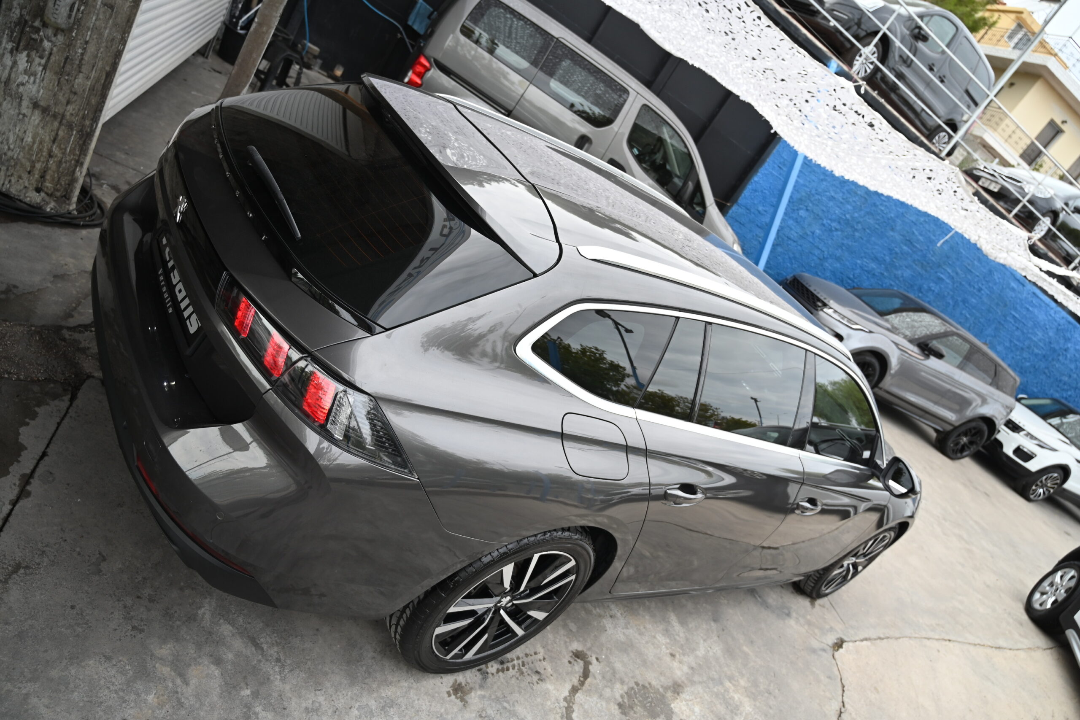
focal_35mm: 24
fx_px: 720
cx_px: 540
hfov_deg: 73.7
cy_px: 360
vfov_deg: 53.1
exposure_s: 1/250
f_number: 4
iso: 280
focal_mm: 24
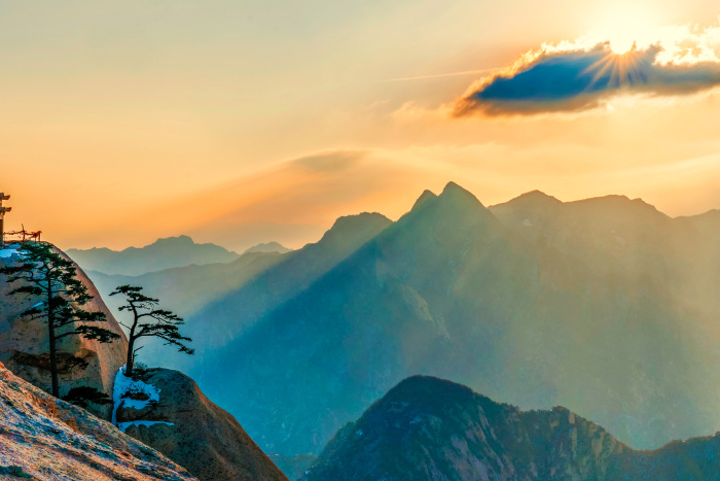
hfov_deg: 33.4
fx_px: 1200
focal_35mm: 60
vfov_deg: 22.6
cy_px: 232
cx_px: 399
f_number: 16
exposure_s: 1/160
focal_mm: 35
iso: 100
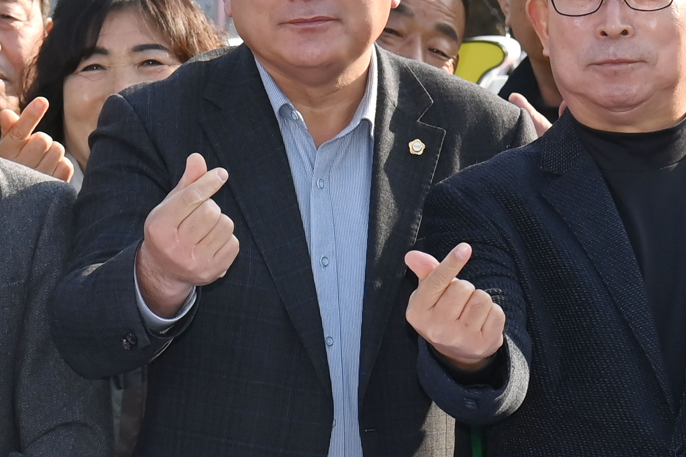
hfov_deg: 6.9
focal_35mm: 300
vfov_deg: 4.6
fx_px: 5716
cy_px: 353
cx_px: 404
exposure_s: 1/640
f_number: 7.1
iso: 400
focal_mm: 100
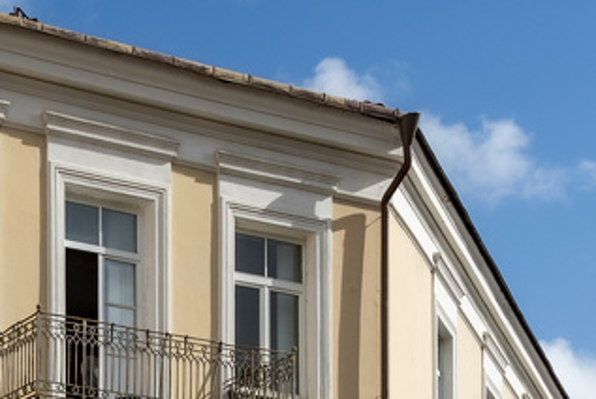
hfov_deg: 19.0
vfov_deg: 12.5
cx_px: 83
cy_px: 520
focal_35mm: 106
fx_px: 1756
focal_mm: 24
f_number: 9
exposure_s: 1/800
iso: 250
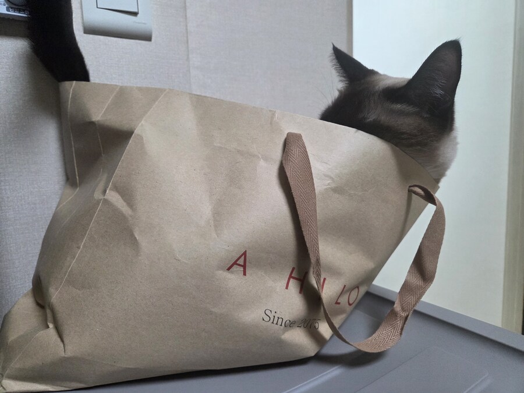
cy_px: 196
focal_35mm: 23
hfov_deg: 73.9
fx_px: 348
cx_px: 262
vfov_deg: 58.9
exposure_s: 1/120
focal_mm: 5.4
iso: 400
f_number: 1.8
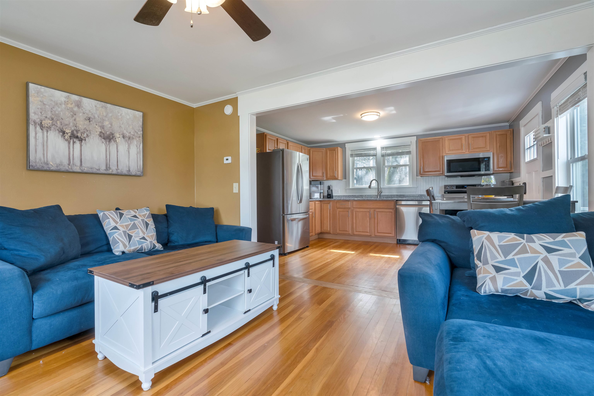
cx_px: 297
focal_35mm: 16
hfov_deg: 96.7
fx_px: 264
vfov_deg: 73.8
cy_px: 198
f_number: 8
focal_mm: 16
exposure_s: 1/30
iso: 800
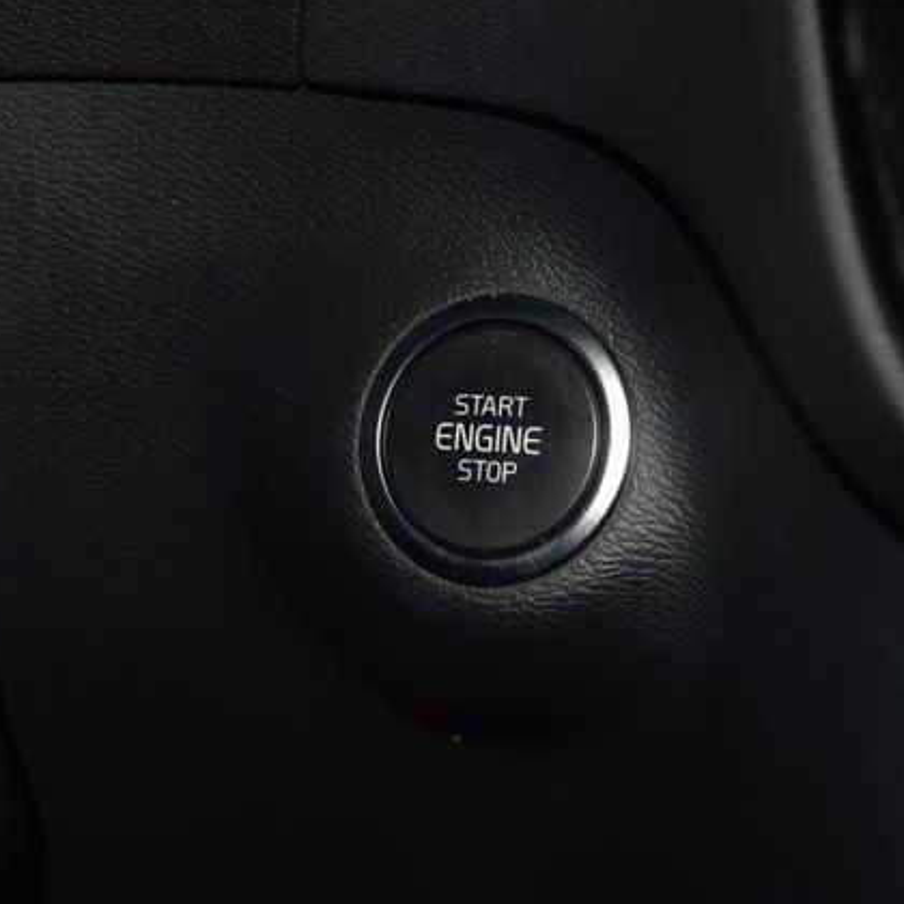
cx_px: 482
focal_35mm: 136
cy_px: 451
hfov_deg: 12.8
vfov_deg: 12.8
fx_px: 4018
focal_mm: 70
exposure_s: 1/125
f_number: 8
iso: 100
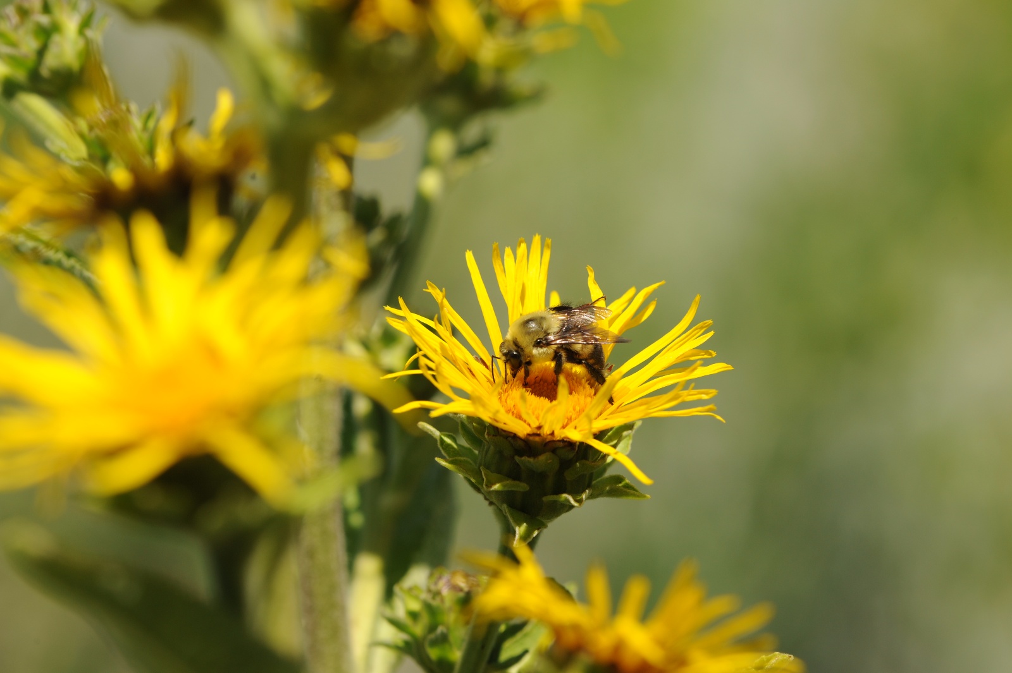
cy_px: 336
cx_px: 506
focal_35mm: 200
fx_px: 5619
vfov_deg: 6.9
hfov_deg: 10.3
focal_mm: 200
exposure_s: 1/500
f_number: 9.5
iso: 320
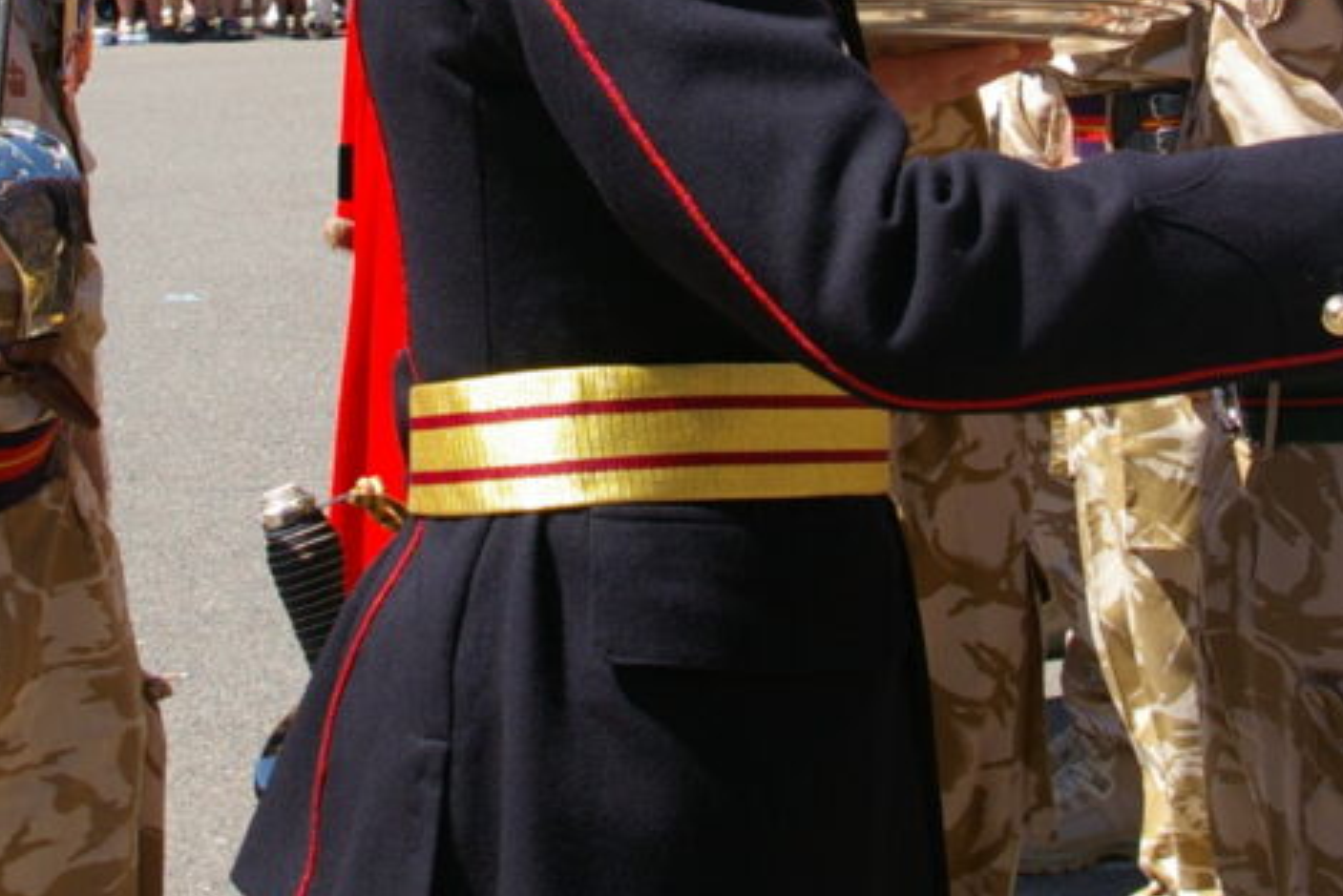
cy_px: -86
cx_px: 699
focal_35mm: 88
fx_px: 3294
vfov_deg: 15.1
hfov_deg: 23.0
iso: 200
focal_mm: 23
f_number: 8
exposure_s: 1/250
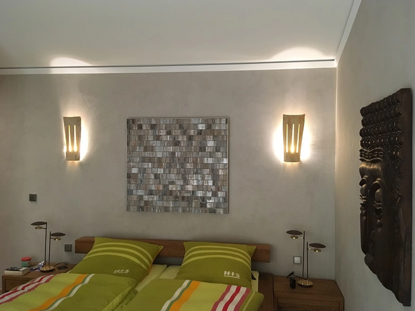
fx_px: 360
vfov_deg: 46.8
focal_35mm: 30
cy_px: 154
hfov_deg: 59.9
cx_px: 214
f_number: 2.2
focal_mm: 4.15
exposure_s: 1/33
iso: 200
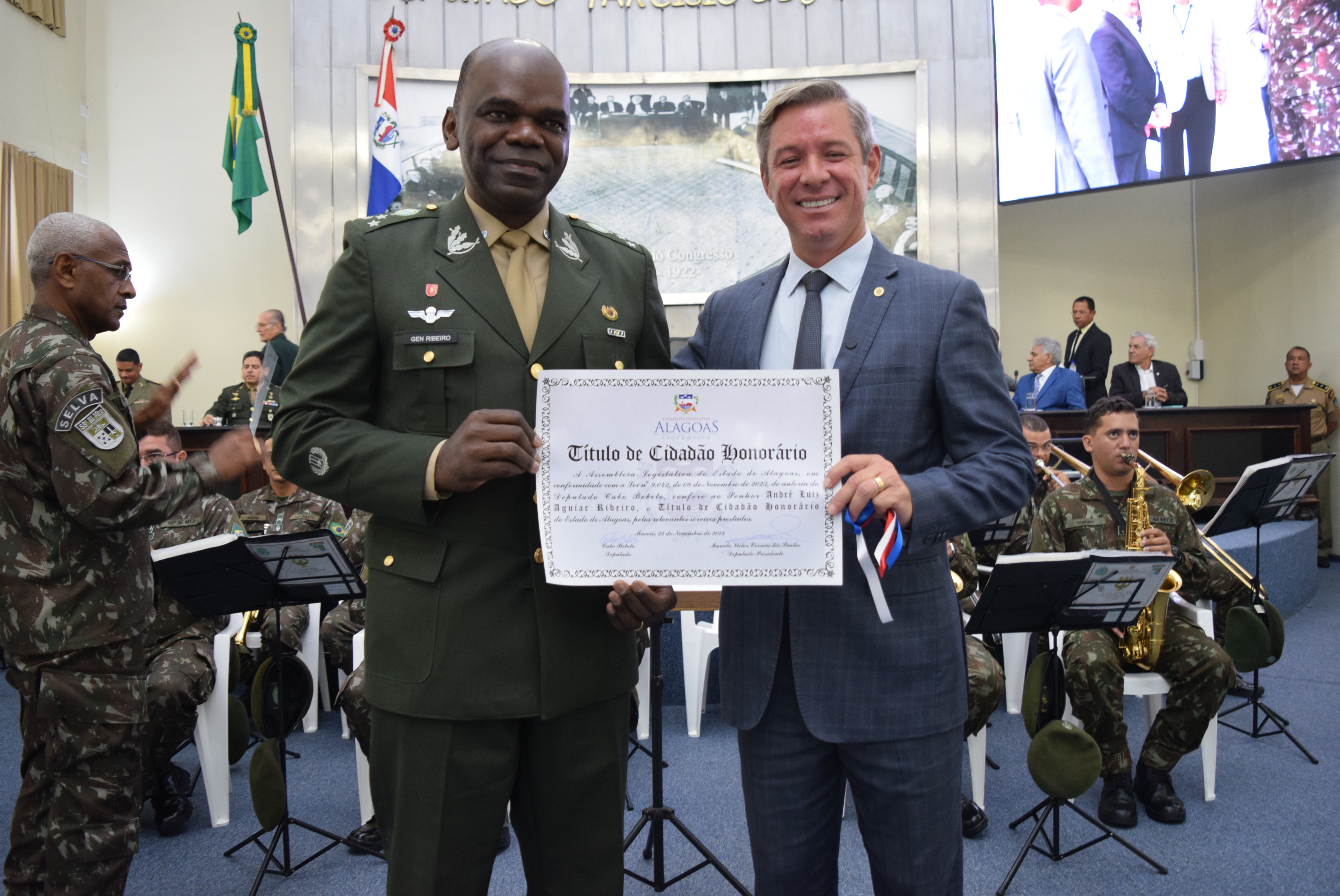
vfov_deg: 43.7
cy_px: 448
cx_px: 670
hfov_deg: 61.9
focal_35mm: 30
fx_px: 1117
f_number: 3.5
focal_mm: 20
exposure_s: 1/30
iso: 1250
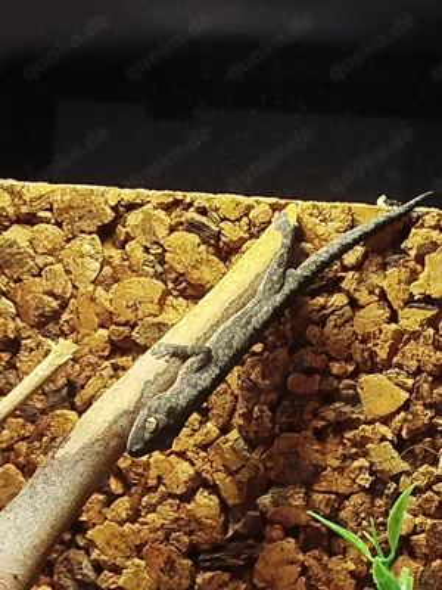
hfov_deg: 13.7
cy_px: 295
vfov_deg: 18.2
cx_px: 221
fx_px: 1839
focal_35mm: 108
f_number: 1.7
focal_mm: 5.31
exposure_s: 1/33
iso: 200
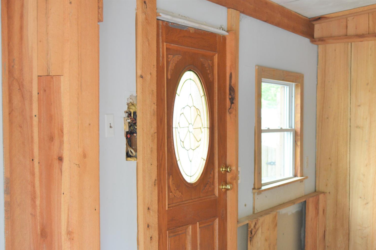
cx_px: 244
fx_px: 636
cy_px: 169
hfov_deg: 32.7
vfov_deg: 22.1
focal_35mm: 61
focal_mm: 30
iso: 400
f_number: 4.5
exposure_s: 1/25
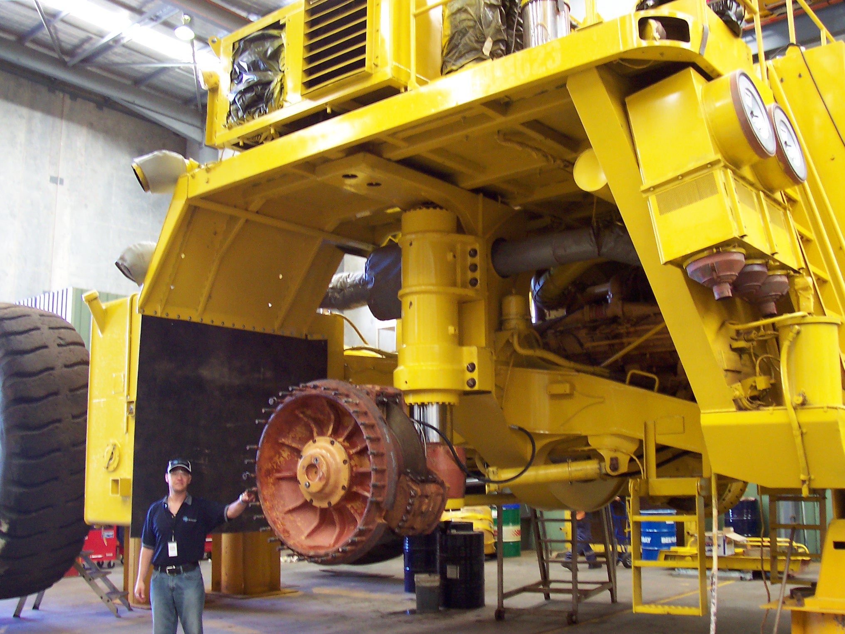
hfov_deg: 50.1
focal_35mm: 37
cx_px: 422
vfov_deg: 38.7
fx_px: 903
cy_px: 317
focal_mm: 5.6
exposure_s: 1/20
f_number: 2.8
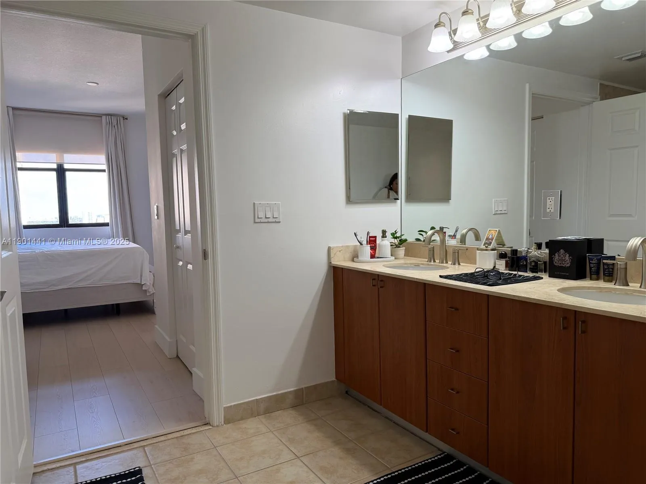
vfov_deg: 56.8
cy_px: 242
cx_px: 323
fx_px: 448
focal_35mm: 24
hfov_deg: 71.6
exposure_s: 1/120
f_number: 1.78
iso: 80
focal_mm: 6.76
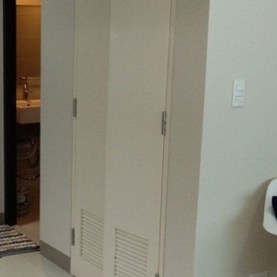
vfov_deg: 24.3
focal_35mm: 71
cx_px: 10
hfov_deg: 23.4
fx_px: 643
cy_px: 154
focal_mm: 3.69
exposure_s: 1/25
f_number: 2.2
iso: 250
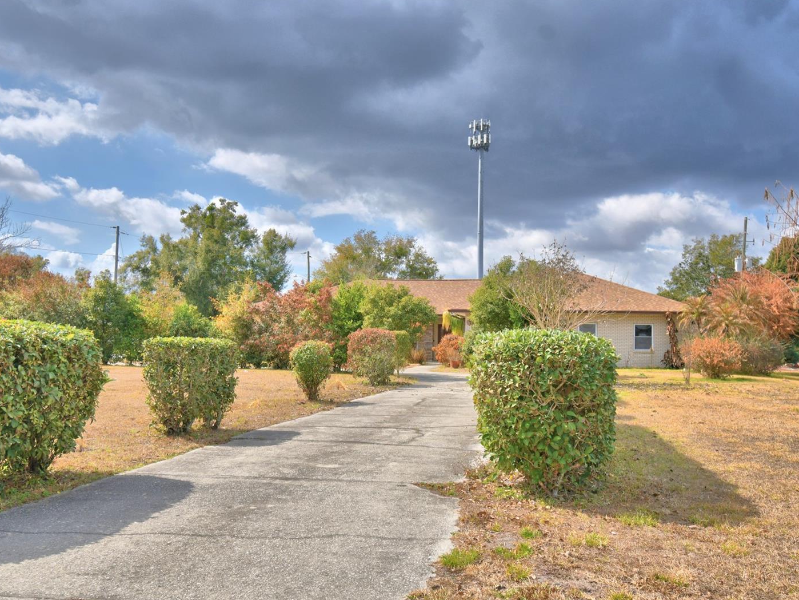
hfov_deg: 55.3
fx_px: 762
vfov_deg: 43.0
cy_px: 301
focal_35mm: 33
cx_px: 408
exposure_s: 1/1000
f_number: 5.6
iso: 100
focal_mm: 20
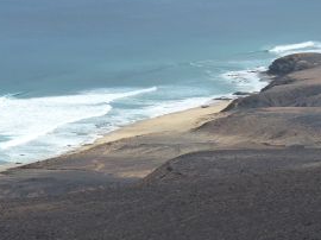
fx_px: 2696
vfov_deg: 5.1
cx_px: 59
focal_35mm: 291
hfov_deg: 6.8
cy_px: 111
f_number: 4
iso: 160
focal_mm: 28.3
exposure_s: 1/1600
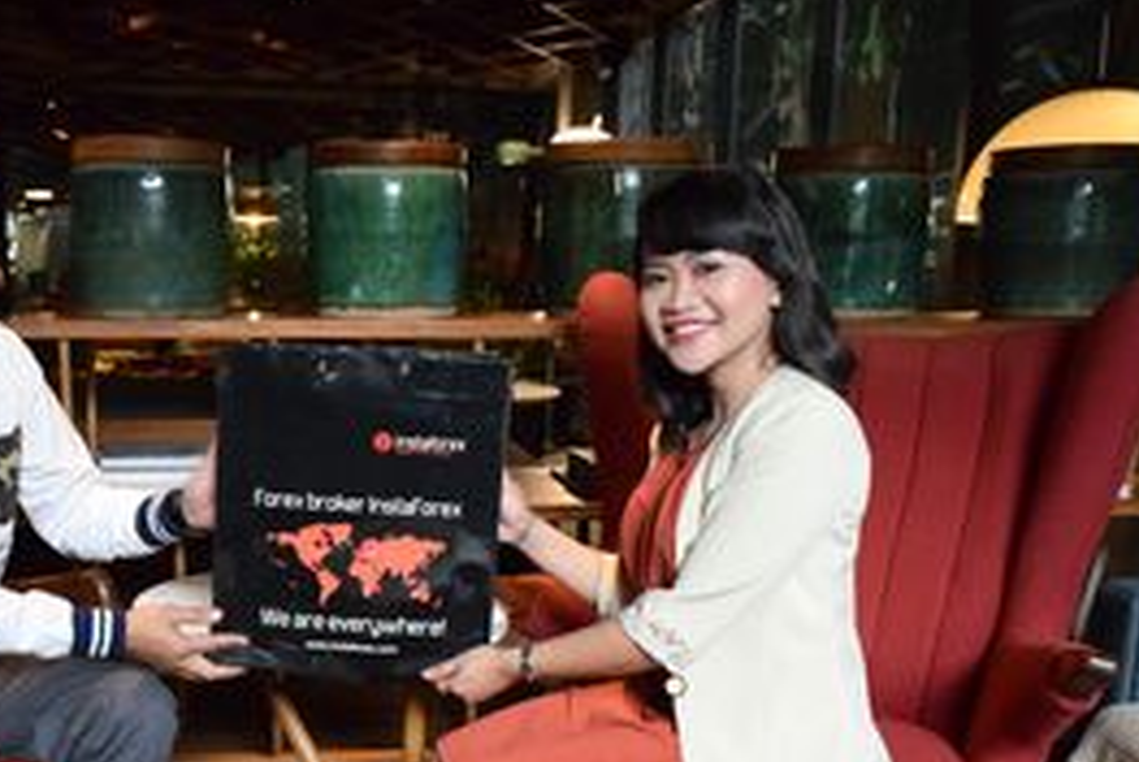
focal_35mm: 41
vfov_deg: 32.2
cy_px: 548
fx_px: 1299
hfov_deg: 46.0
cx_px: 312
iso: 6400
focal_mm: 18
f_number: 5.6
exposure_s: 1/100
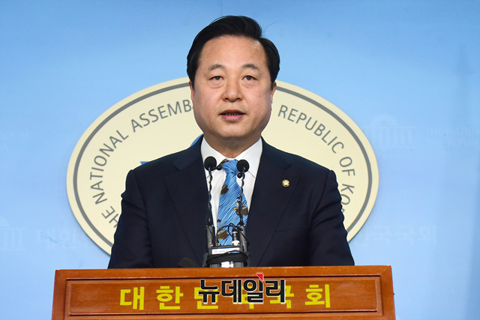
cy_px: 160
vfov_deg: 17.1
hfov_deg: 25.4
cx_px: 240
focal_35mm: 80
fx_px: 1067
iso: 2500
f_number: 7.1
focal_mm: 80
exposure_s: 1/250
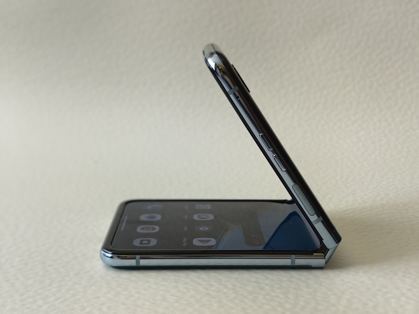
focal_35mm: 54
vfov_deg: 27.0
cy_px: 157
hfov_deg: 35.5
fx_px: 654
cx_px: 210
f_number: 2
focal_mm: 6.35
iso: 200
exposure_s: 1/99.5
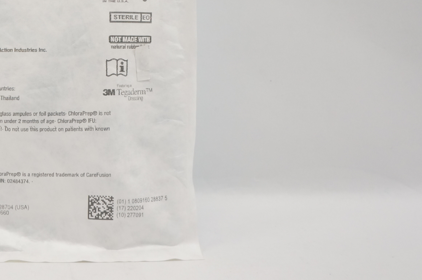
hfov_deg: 32.9
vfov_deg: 23.2
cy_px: 33
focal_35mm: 57
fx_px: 667
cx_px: 26
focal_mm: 18
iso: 800
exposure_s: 1/200
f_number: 6.3
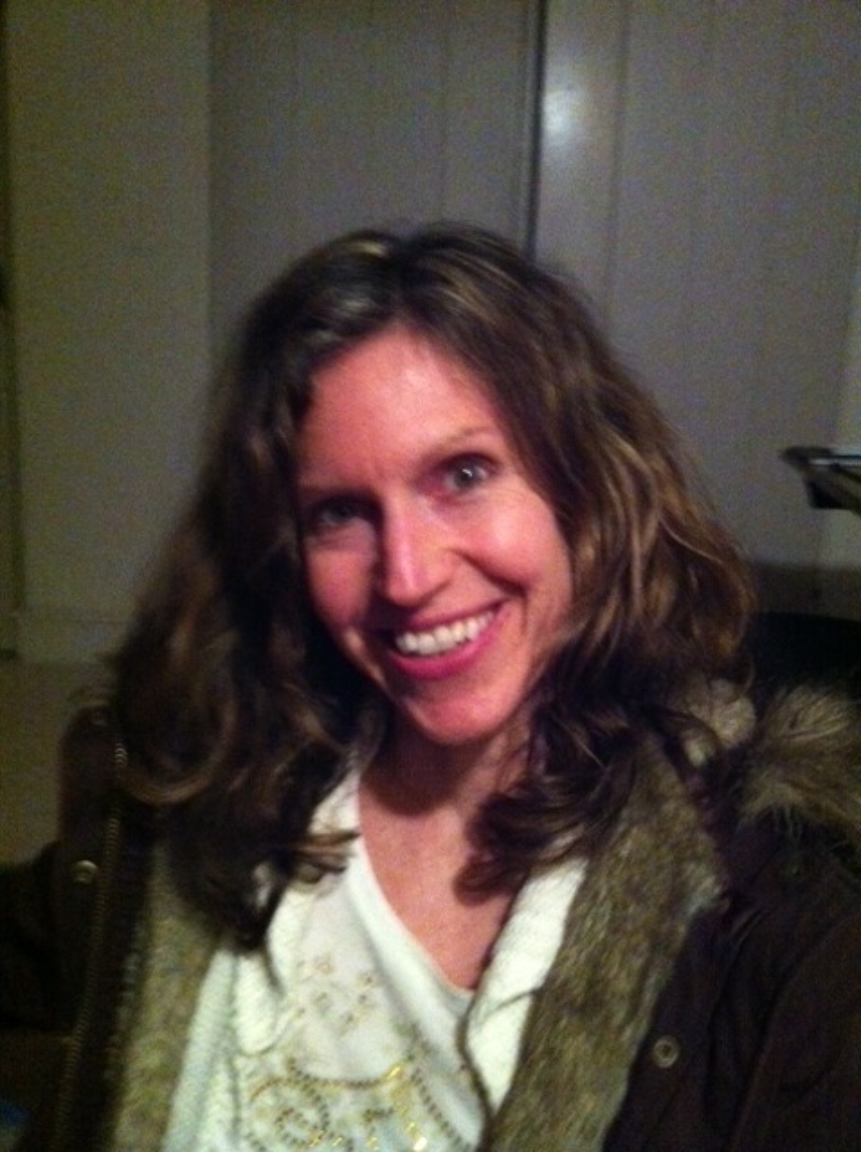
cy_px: 576
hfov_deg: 40.6
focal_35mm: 35
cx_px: 430
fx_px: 1164
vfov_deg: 52.7
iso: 1000
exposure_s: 1/15
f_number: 2.8
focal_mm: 3.85
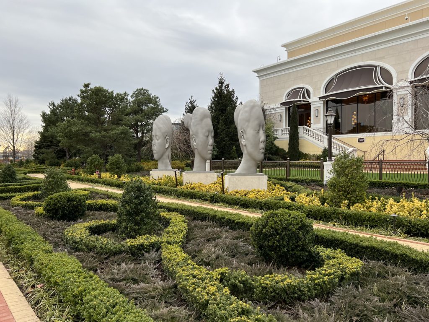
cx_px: 214
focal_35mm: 26
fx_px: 322
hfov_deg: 67.3
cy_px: 161
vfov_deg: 53.1
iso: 50
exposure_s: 1/803
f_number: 1.5
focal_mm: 5.7
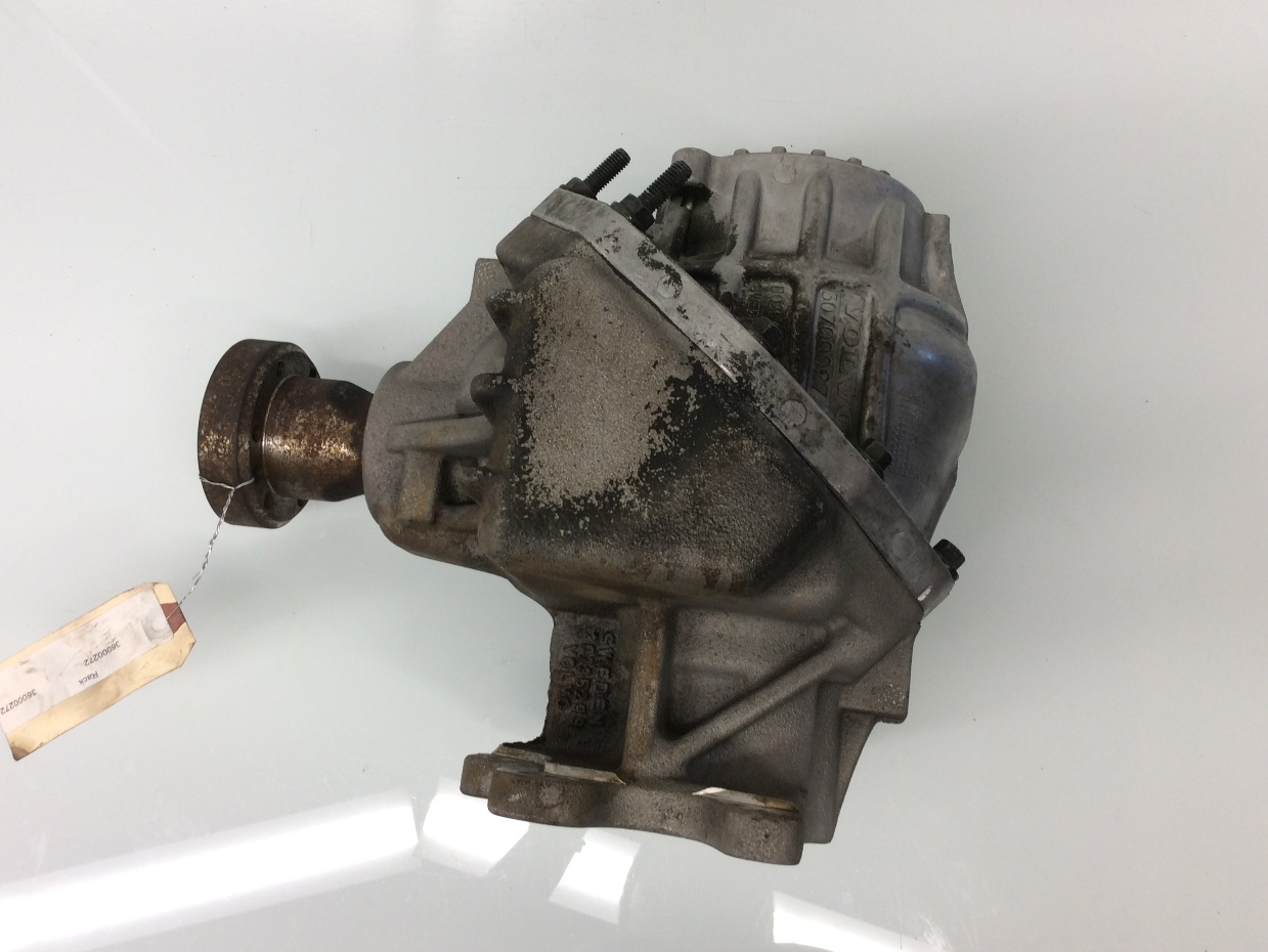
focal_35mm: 33
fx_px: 1209
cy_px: 467
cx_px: 614
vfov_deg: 43.0
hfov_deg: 55.3
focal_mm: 3.3
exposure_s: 1/40
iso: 32
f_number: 2.4
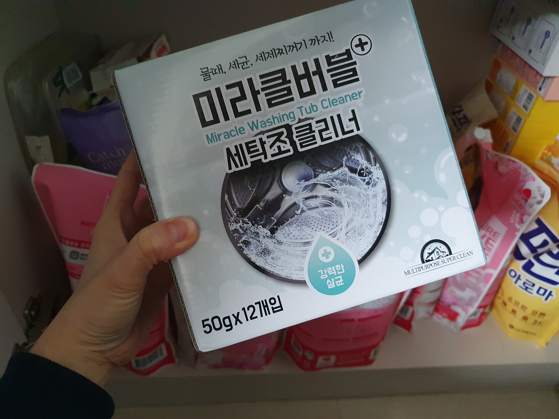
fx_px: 420
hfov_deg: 67.3
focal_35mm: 26
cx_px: 280
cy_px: 210
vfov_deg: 53.1
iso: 500
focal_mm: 4.32
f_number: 1.5
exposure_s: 1/40
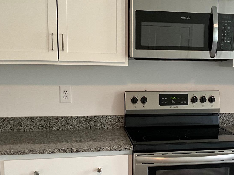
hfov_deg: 35.0
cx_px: 164
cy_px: 104
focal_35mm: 54
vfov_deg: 27.0
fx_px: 365
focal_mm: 3
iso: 64
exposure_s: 1/70
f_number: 1.8
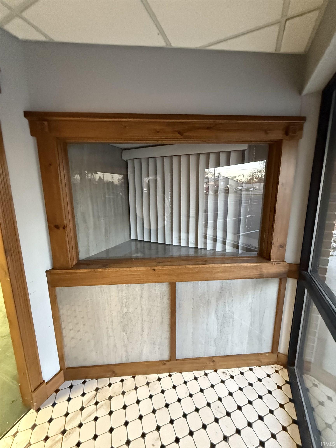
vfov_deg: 102.1
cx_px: 168
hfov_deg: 85.7
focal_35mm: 14
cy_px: 224
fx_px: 181
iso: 1000
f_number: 2.2
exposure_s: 1/60
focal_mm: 2.22
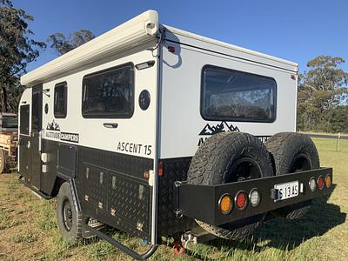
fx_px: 292
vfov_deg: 48.2
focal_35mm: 29
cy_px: 130
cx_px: 174
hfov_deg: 61.7
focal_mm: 3
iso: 20
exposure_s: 1/2427
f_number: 1.8
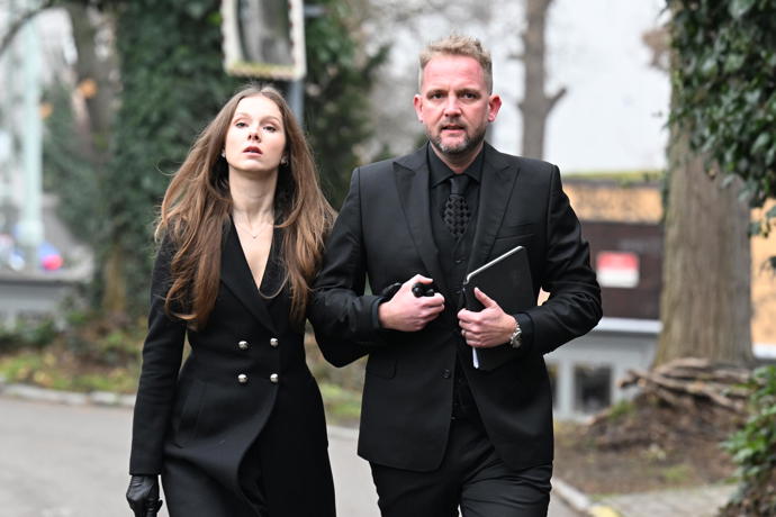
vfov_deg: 5.7
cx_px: 388
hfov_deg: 8.6
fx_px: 5173
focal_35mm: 240
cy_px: 258
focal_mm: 160
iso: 2000
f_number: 4.5
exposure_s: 1/500
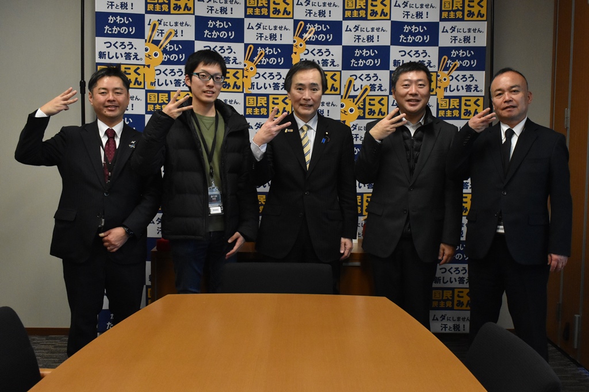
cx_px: 294
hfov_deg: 59.5
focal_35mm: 32
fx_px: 515
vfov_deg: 41.7
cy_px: 196
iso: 2500
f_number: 6.3
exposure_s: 1/160
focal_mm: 21
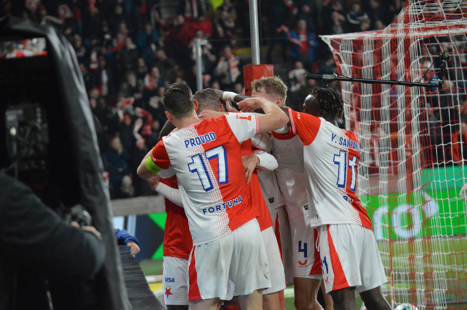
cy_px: 155
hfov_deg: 9.2
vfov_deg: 6.1
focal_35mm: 225
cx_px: 234
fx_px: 2916
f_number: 4.8
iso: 3200
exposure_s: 1/640
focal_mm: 150
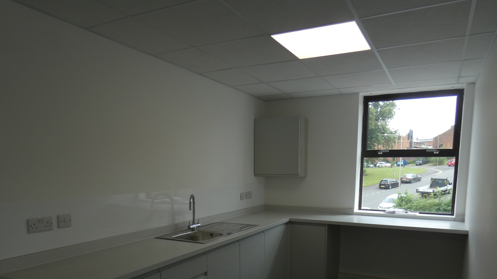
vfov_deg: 42.6
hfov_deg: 71.9
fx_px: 343
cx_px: 260
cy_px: 219
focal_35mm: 26
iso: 80
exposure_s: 1/160
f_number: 2.8
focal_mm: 3.6
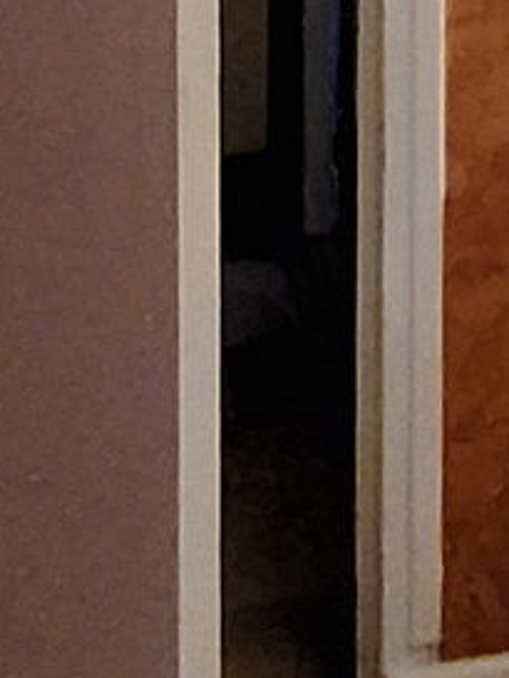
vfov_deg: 13.2
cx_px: 499
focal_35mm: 125
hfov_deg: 11.8
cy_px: -759
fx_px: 2449
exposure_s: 1/20
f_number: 2.2
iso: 320
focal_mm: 1.46
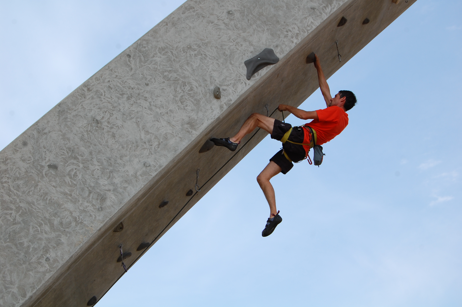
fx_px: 769
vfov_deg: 22.6
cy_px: 154
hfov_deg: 33.4
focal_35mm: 60
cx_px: 231
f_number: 9
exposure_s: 1/320
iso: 200
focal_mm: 40
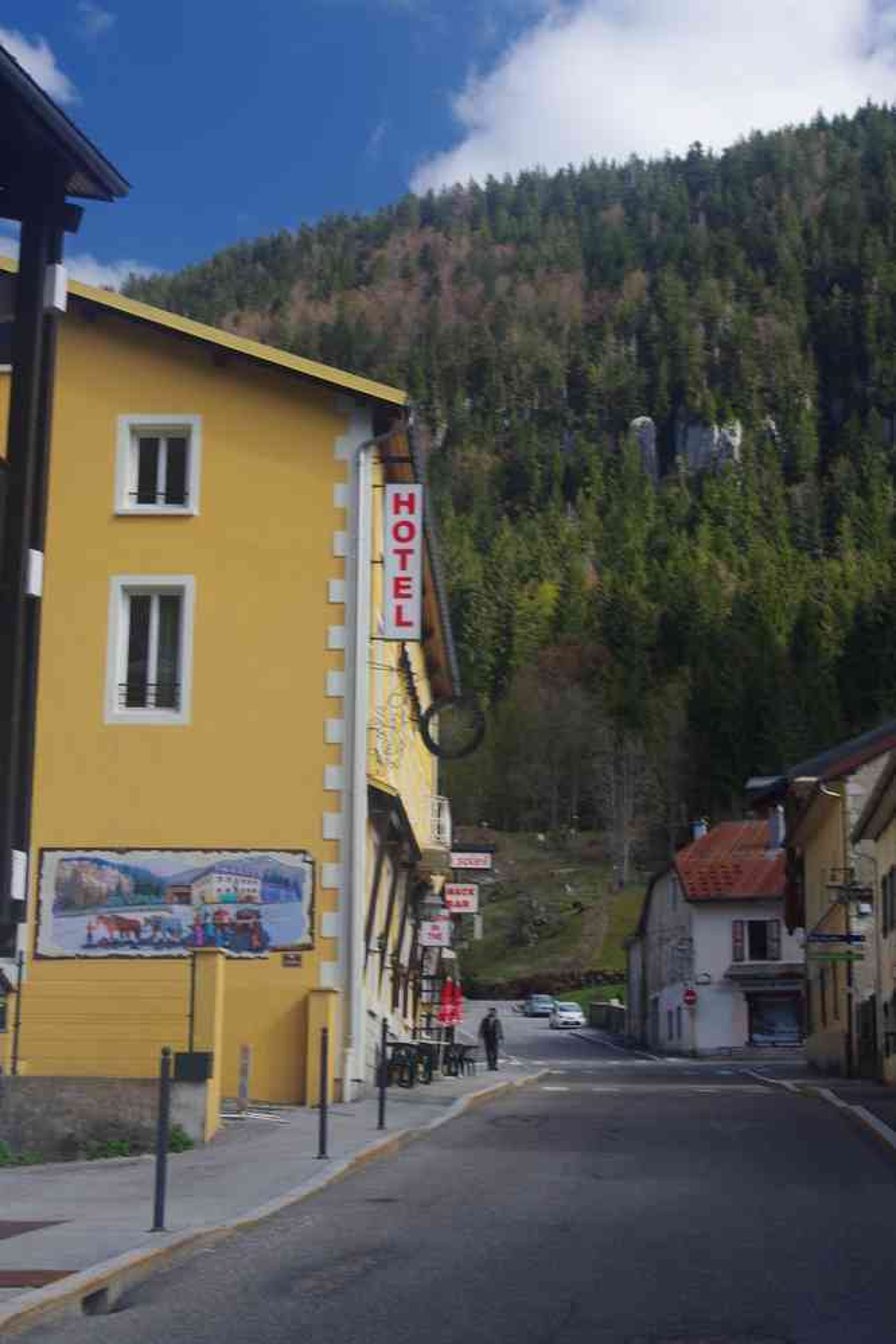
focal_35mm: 60
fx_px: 2240
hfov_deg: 22.6
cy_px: 672
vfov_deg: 33.4
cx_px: 448
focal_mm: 40
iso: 200
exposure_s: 1/80
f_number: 11
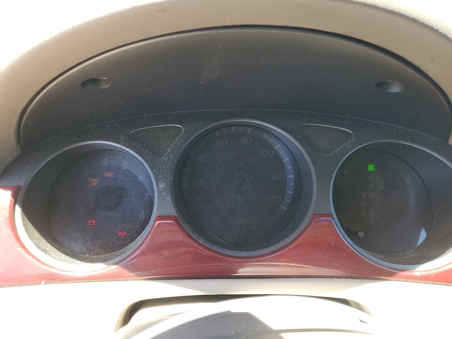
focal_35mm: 26
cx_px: 226
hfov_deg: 67.3
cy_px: 170
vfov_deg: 53.1
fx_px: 339
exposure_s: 1/120
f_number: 1.5
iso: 50
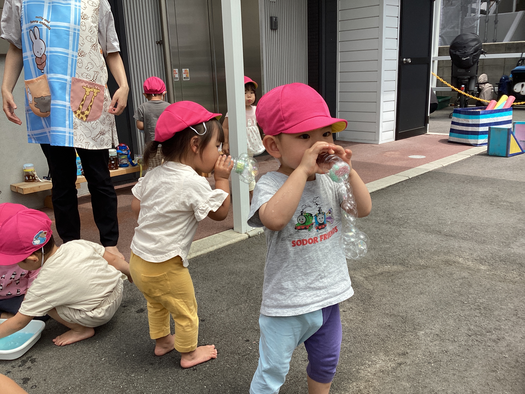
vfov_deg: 45.4
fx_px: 470
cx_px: 262
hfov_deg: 58.4
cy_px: 197
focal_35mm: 31
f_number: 2.4
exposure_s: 1/657
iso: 25
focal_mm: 3.3
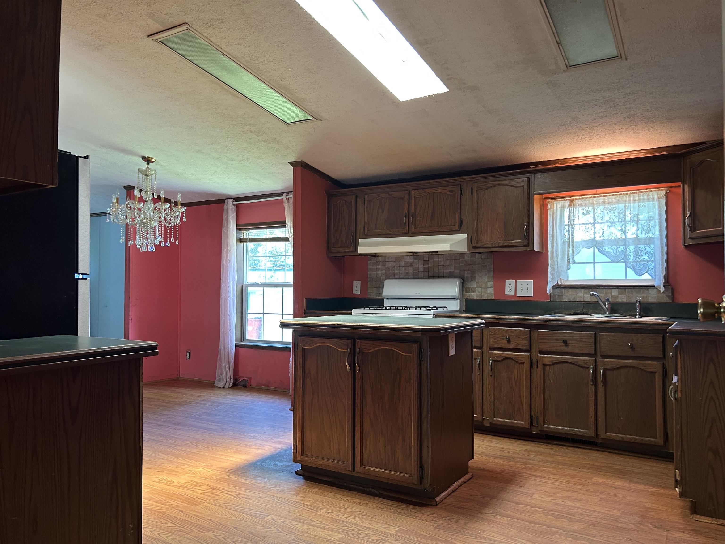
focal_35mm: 26
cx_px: 362
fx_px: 545
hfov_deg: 67.3
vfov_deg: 53.1
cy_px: 272
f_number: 1.5
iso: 160
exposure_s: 1/60
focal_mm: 5.7
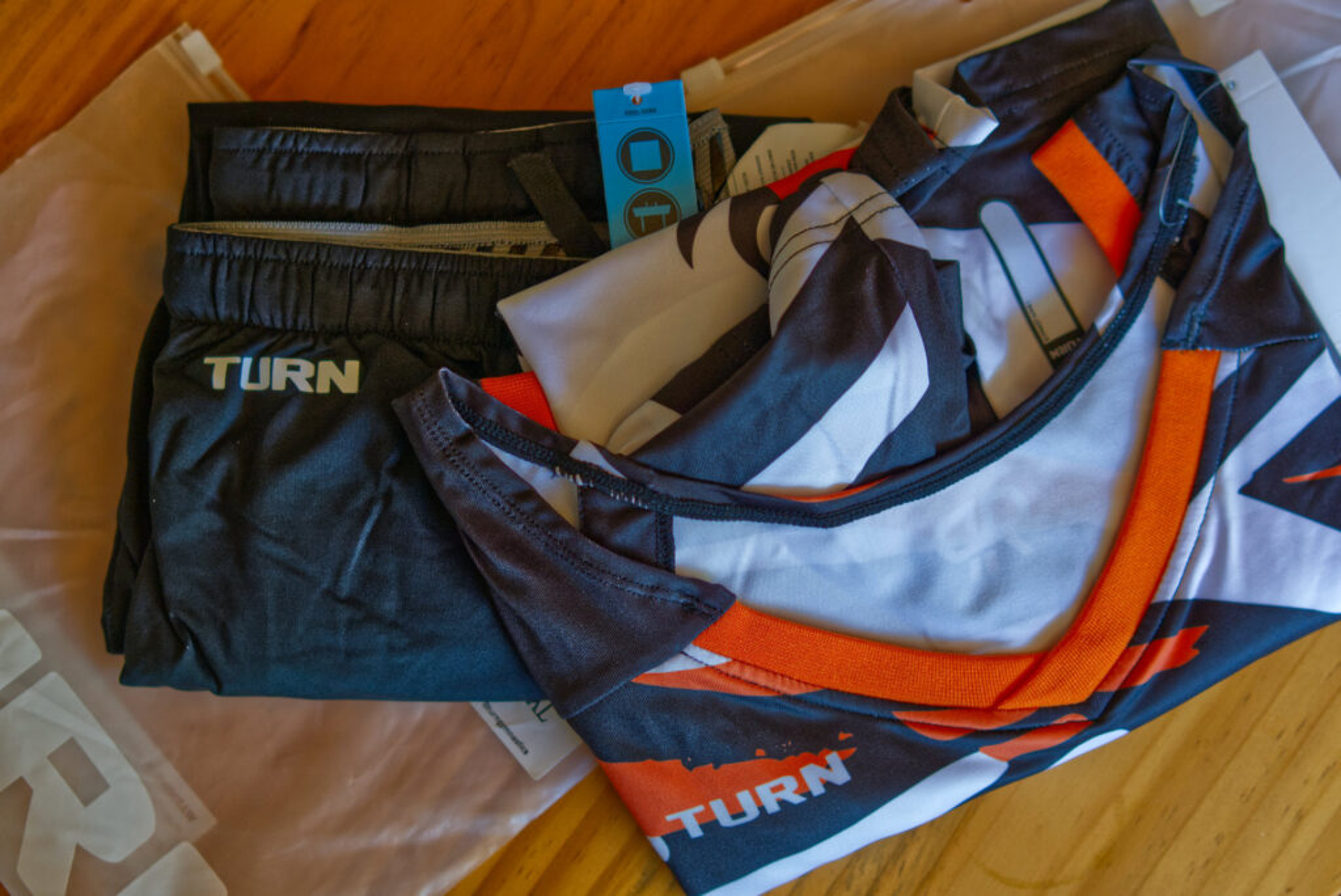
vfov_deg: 16.6
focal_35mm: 82
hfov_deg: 24.6
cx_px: 670
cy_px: 448
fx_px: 3075
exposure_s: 1/160
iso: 160
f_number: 2.5
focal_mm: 55
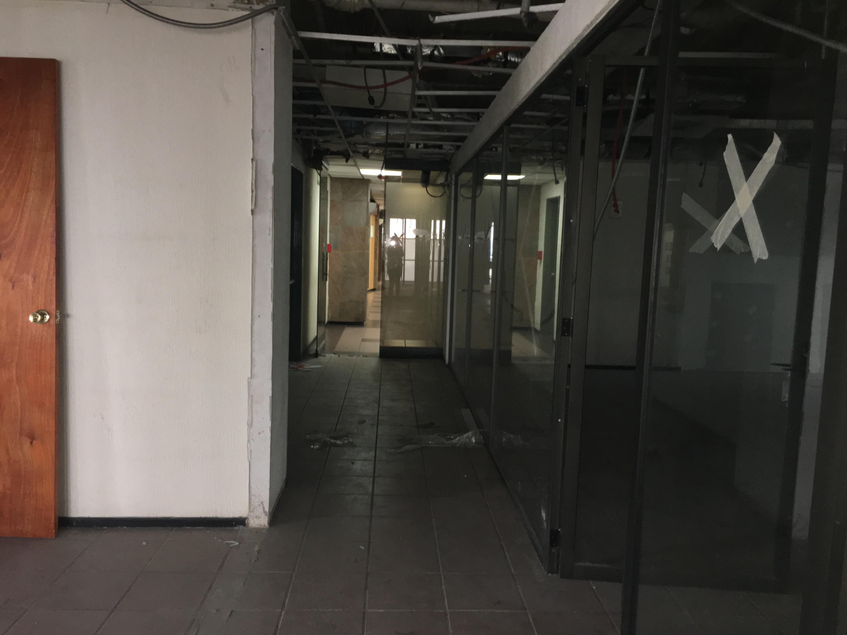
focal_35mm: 29
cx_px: 424
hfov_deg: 61.7
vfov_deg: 48.2
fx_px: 710
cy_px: 318
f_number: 2.2
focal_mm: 4.15
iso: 100
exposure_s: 1/16
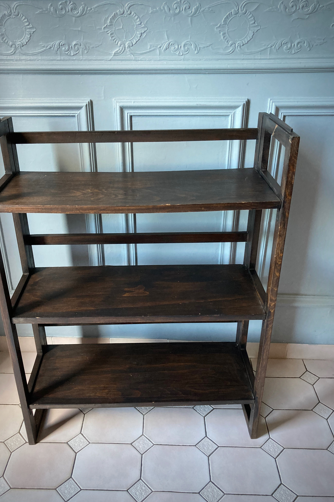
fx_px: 418
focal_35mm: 30
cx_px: 149
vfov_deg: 61.9
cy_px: 255
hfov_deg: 43.5
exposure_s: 1/60
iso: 200
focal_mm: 3.99
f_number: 1.8
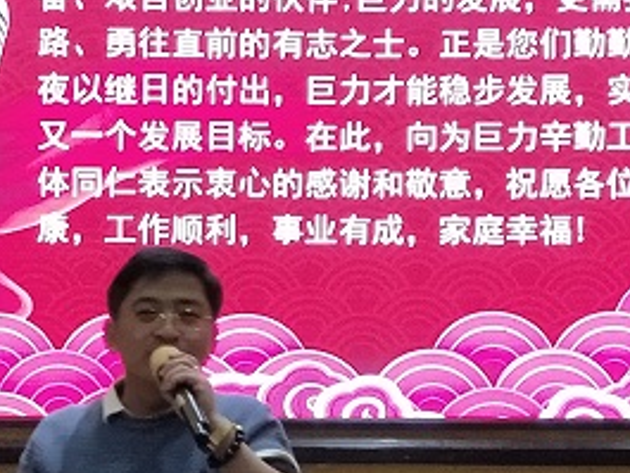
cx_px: 283
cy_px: 265
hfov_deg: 32.1
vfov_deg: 24.4
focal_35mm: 60
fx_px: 1092
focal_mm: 3.99
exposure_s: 1/33
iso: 276
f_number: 1.7
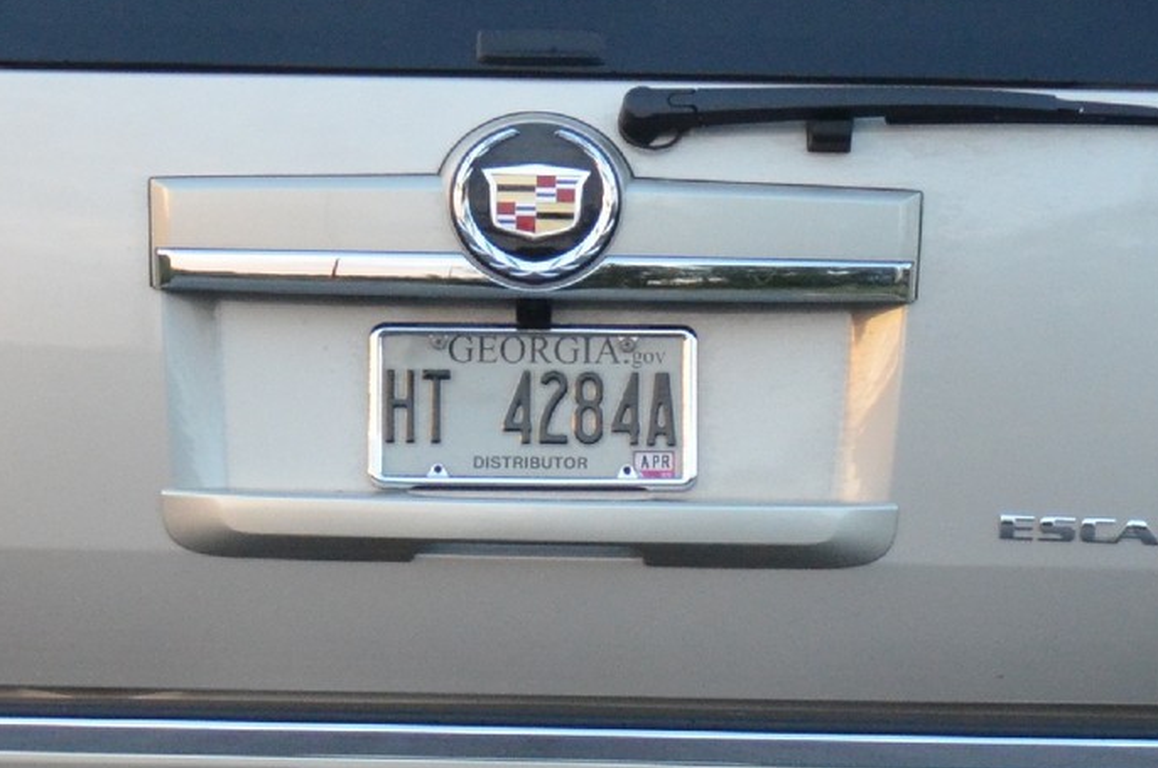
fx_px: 18428
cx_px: 510
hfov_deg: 3.6
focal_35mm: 574
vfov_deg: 2.4
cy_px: 348
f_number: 5.3
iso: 1600
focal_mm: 105
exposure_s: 1/320
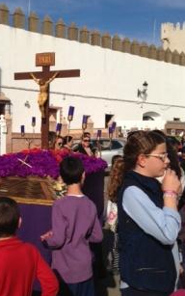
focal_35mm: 51
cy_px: 146
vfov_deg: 39.6
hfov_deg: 25.1
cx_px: 48
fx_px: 411
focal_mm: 4.13
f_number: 2.4
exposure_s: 1/3195
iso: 50
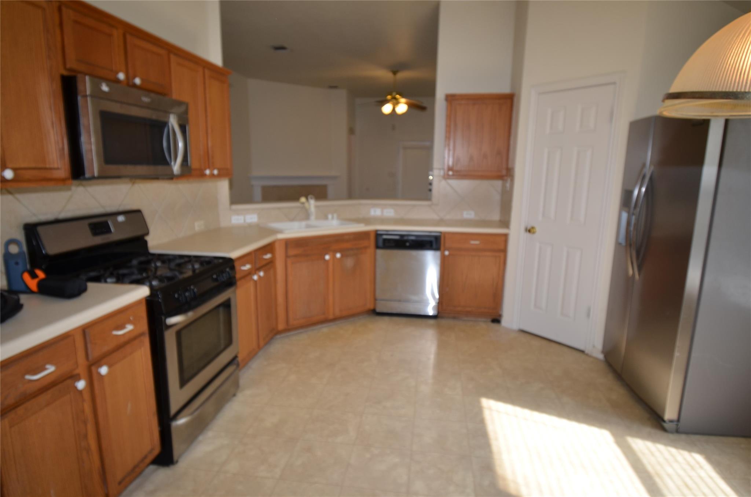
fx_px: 406
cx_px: 376
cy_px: 248
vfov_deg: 63.0
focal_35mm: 20
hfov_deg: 85.5
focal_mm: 13
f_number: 5.6
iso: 200
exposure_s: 1/125
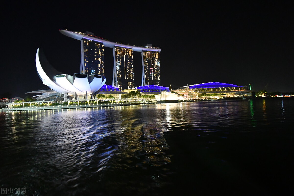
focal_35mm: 19
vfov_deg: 64.6
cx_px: 147
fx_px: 155
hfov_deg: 86.9
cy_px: 98
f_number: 4.8
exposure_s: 1/25
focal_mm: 13
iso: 10000
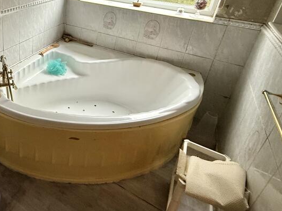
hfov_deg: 57.4
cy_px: 43
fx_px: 220
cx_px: 36
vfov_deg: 48.5
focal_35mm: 27
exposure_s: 1/50
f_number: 2.2
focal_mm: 2.22
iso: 320
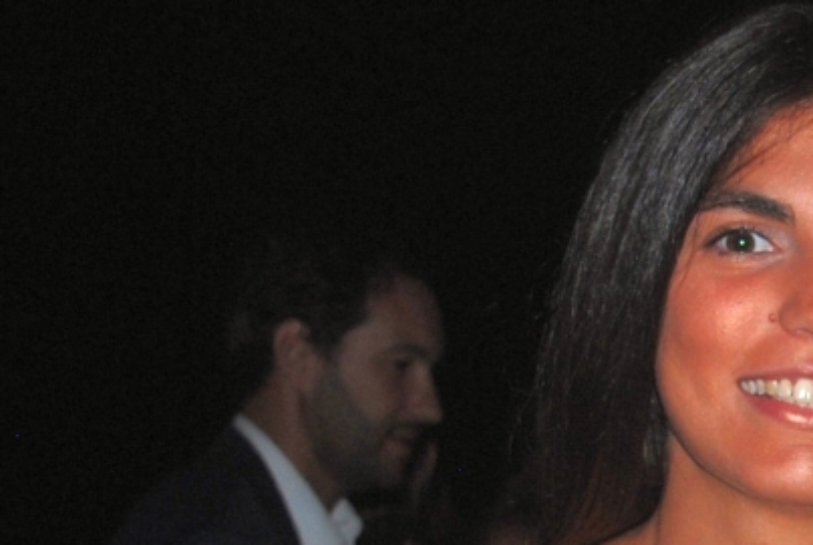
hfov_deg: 11.6
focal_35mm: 171
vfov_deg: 7.9
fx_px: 3869
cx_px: 1173
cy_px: 737
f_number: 4
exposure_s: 1/60
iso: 200
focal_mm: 24
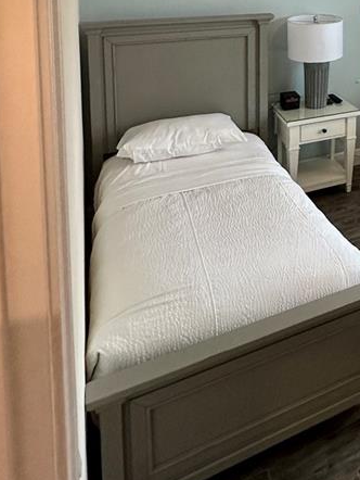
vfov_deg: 42.2
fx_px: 526
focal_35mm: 38
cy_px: -3
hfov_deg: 31.2
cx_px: 440
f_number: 2.2
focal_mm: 2.22
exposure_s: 1/120
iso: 160
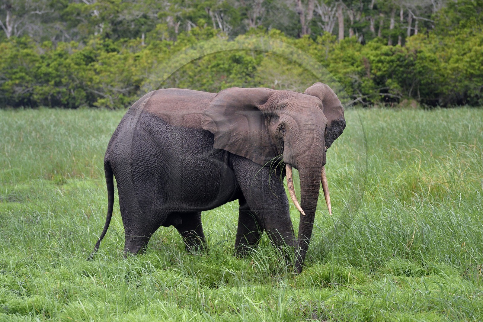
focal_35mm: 200
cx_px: 242
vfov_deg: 6.9
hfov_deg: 10.3
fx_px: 2683
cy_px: 161
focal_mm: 200
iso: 800
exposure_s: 1/400
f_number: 8
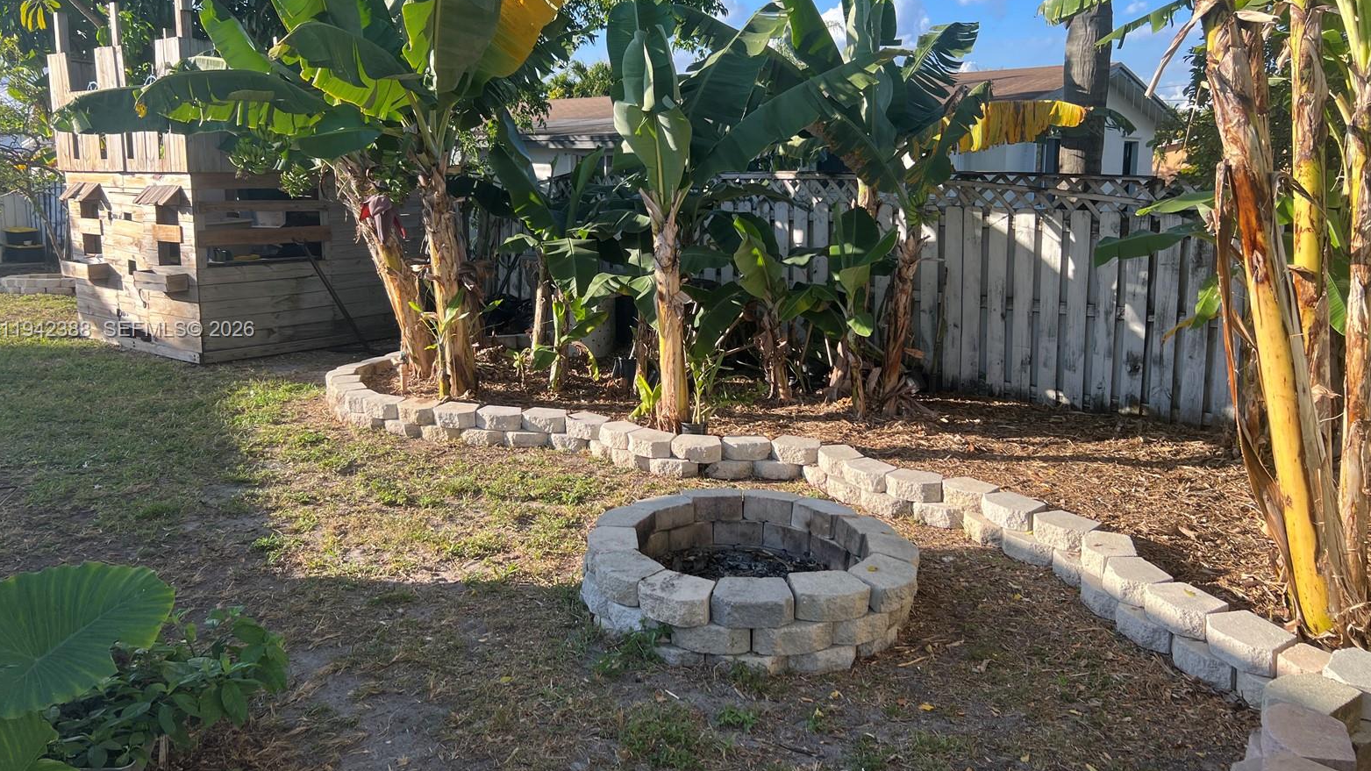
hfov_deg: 66.1
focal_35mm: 29
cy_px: 331
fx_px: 1054
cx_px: 683
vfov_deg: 40.1
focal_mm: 5.7
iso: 50
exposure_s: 1/1009
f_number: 1.5
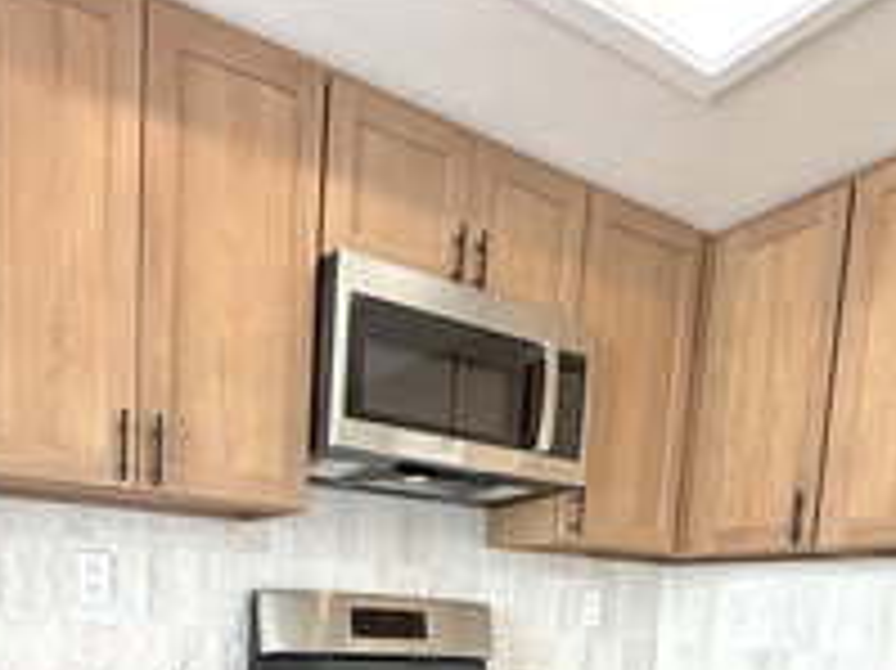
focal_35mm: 30
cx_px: 322
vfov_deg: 40.0
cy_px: 697
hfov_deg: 59.0
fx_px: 776
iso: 100
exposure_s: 1/120
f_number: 2.2
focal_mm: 2.22
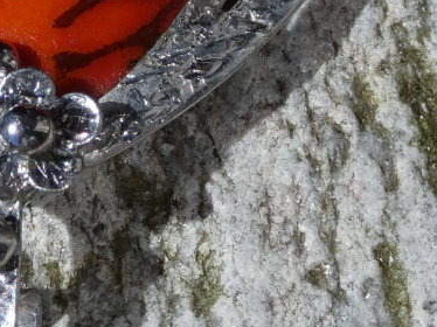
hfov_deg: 14.3
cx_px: 110
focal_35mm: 138
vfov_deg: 10.5
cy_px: -83
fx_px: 1741
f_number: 5
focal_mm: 7.8
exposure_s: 1/1000
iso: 80
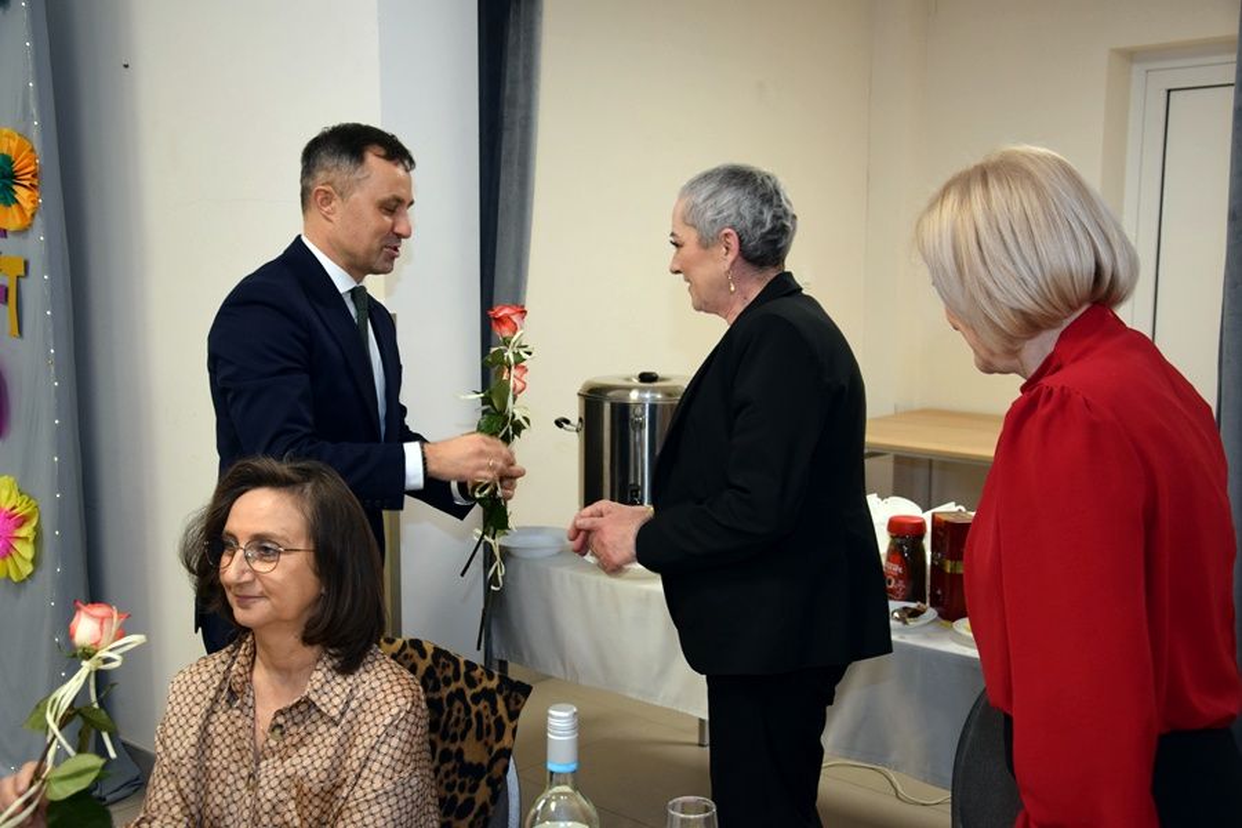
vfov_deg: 31.9
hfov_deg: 46.4
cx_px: 621
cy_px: 414
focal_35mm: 42
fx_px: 1449
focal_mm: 28
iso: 800
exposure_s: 1/80
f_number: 4.5
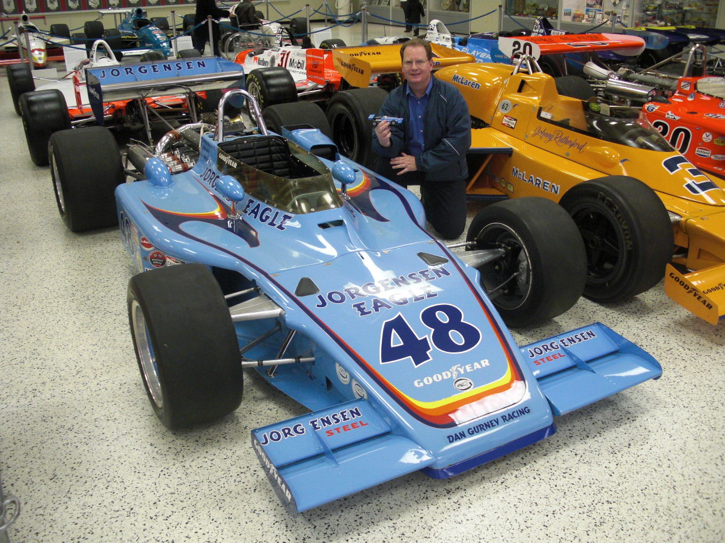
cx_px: 362
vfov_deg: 39.7
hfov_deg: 51.4
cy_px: 272
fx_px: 754
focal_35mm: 36
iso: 200
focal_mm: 6.3
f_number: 2.8
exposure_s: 1/50
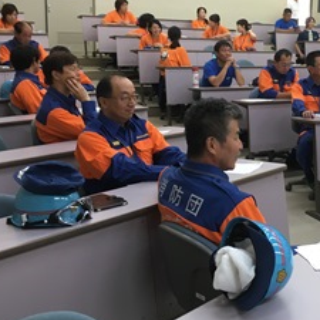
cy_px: 121
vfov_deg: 33.2
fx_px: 533
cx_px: 276
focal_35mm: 51
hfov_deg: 32.1
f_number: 2.2
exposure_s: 1/30
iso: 50
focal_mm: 4.15
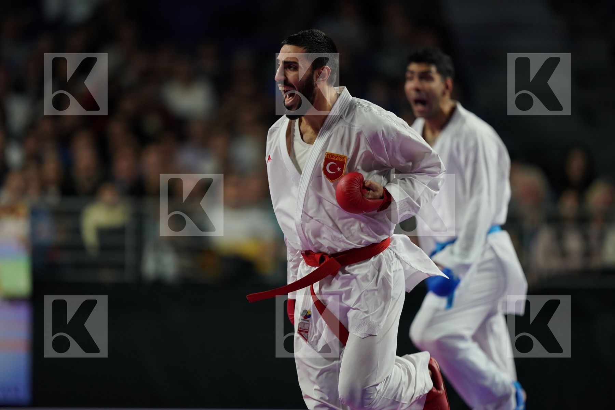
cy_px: 205
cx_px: 308
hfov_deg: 5.2
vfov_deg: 3.4
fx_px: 6833
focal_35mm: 400
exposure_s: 1/1000
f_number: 2.8
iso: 1600
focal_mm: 400
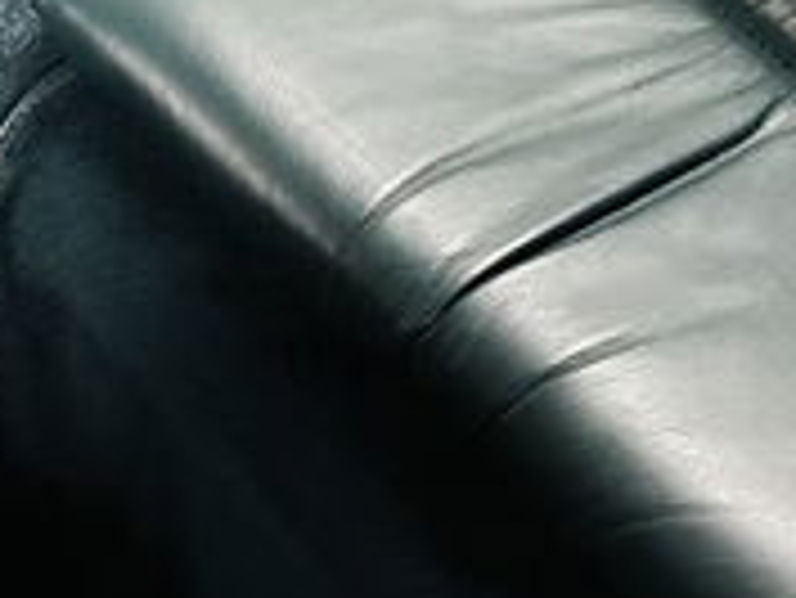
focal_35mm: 104
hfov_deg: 18.9
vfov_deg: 12.5
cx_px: 436
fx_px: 2393
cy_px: -594
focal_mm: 6.86
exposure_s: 1/25
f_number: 1.78
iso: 1600
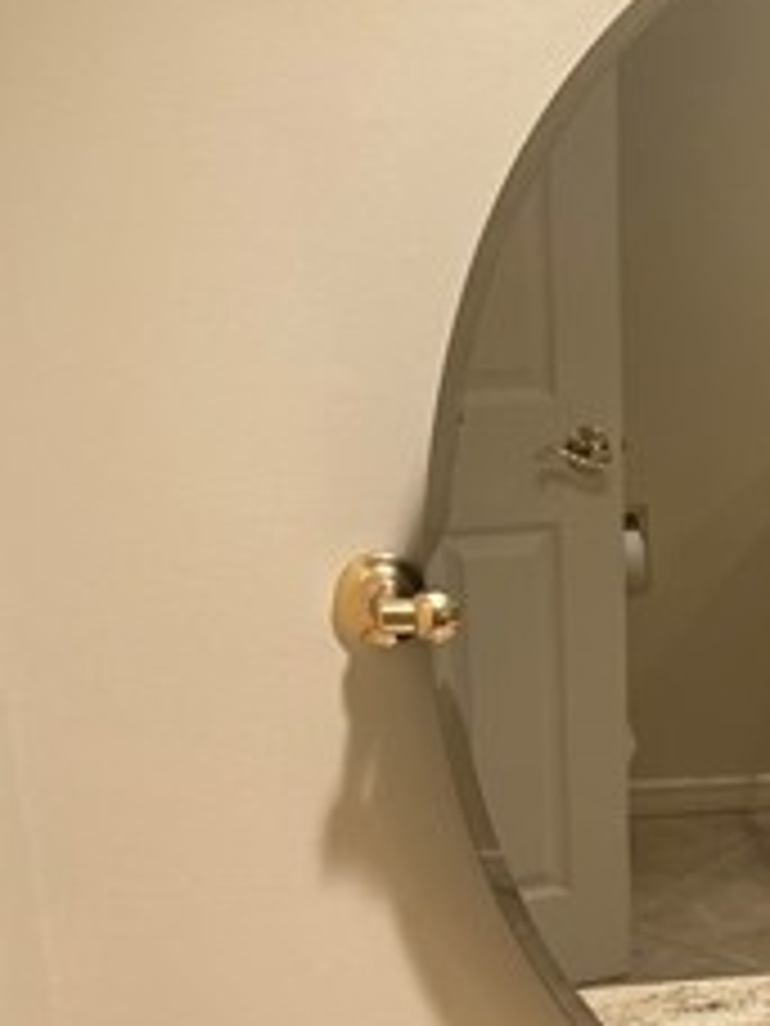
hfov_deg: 18.7
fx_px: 2165
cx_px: 1009
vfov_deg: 25.1
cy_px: 1084
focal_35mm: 73
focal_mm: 5.7
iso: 80
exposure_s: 1/60
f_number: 1.5
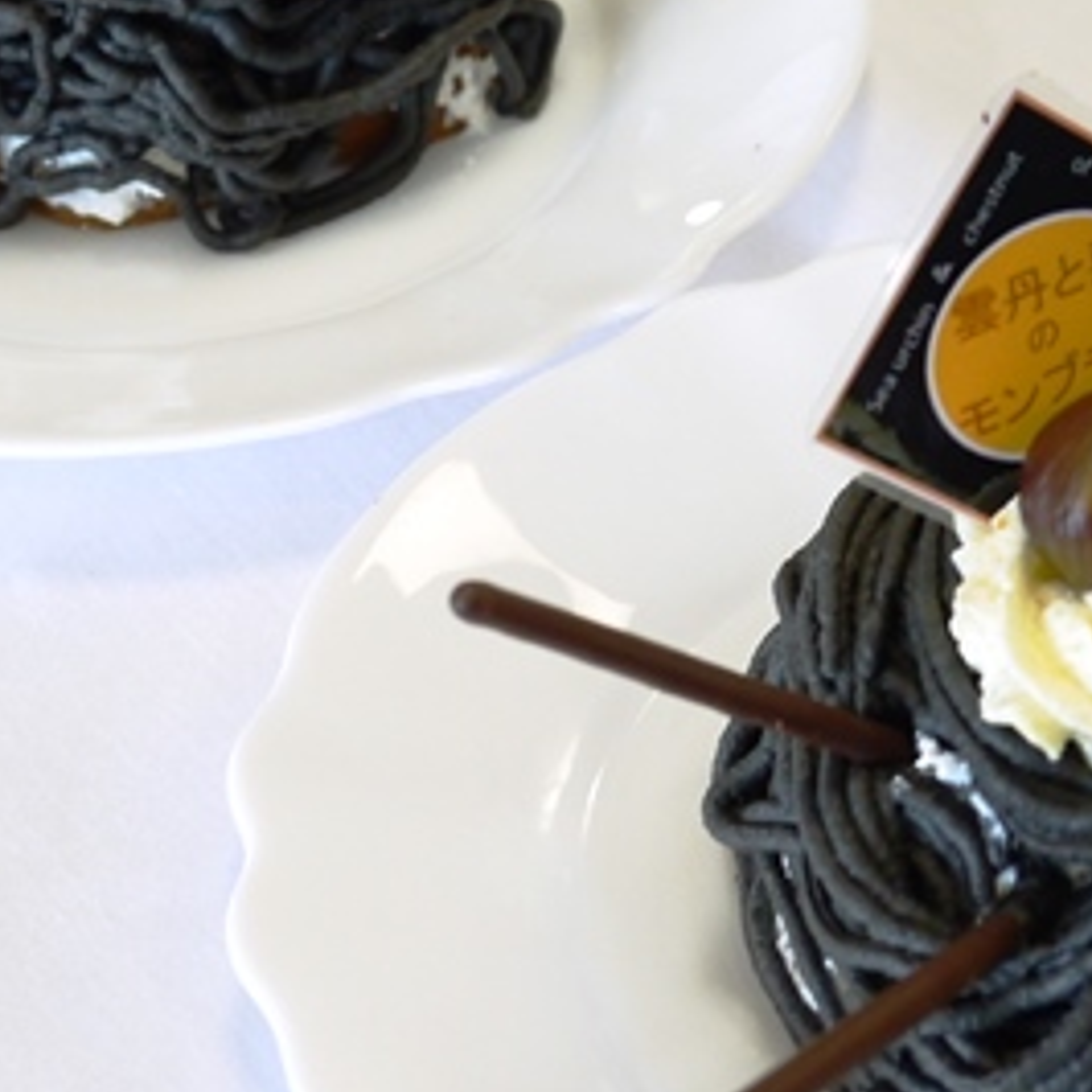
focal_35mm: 102
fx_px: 3640
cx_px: 653
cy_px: 275
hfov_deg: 17.0
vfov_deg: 17.0
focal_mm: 24
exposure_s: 1/60
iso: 640
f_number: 5.2
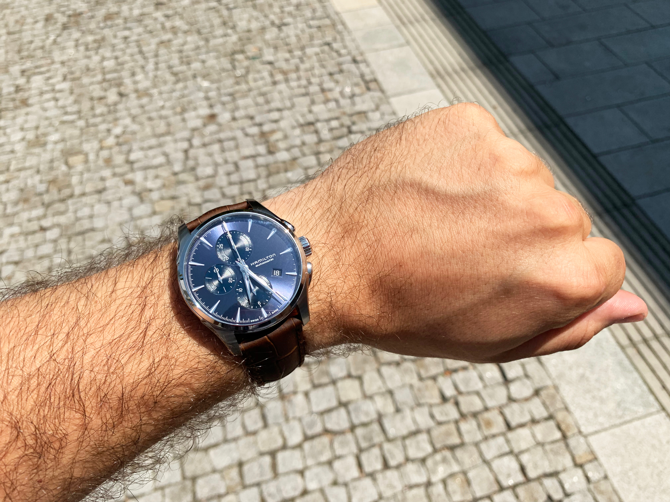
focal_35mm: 26
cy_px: 251
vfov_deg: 53.1
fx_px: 503
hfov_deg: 67.3
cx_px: 335
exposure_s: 1/2915
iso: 25
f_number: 1.8
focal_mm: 4.25
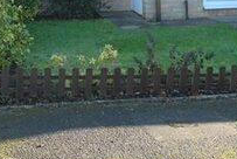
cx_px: 83
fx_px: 567
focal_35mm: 86
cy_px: -96
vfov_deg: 14.6
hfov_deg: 23.5
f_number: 4
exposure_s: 1/120
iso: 200
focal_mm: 16.6
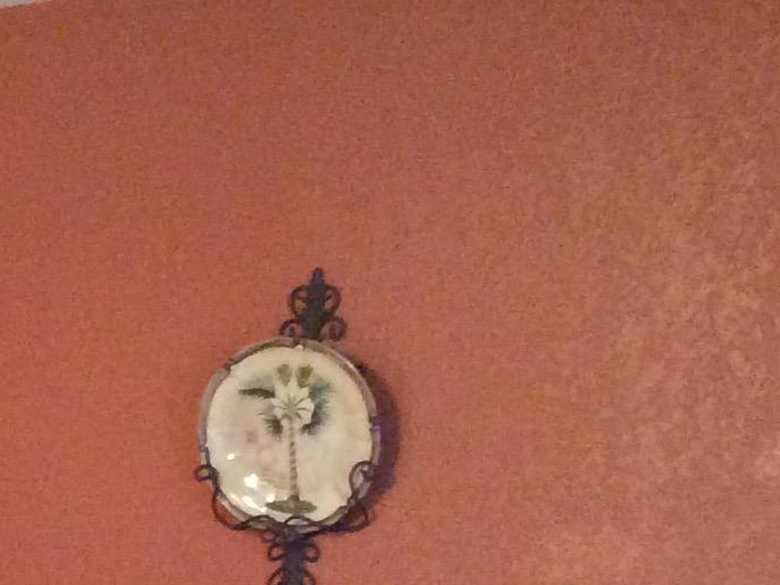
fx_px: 2726
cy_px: 822
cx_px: -504
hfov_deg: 14.7
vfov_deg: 11.8
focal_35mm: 121
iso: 320
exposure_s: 1/15
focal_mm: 3.3
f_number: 2.4
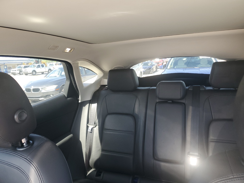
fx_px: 183
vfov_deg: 53.1
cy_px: 92
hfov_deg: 67.3
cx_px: 122
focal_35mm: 26
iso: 87
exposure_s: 1/120
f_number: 1.5
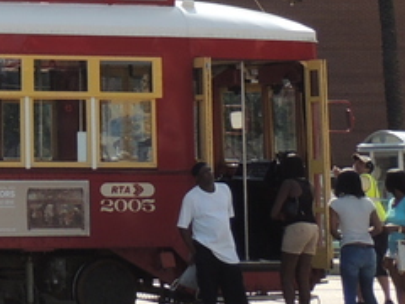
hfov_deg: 10.6
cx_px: -324
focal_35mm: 176
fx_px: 2059
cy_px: -150
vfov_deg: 8.3
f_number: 3.2
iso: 100
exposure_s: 1/800
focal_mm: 5.8
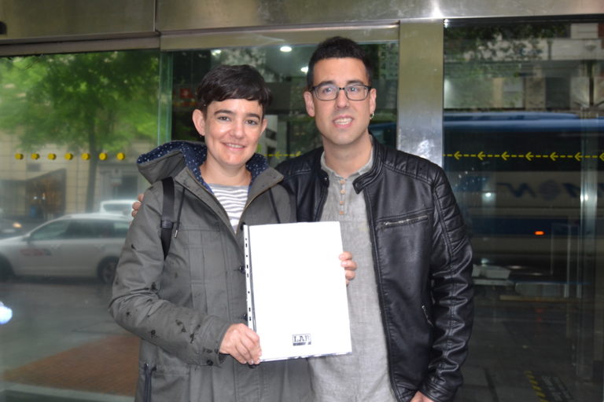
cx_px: 302
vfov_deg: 38.4
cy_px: 201
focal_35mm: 34
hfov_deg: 55.1
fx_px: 579
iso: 640
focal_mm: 23
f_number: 3.8
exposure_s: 1/60
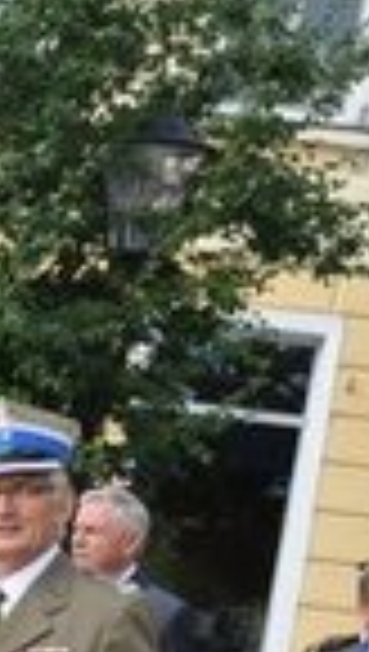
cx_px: -731
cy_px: 942
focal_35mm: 175
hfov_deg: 6.4
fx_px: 3038
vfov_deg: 11.8
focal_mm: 25
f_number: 8
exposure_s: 1/200
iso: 200
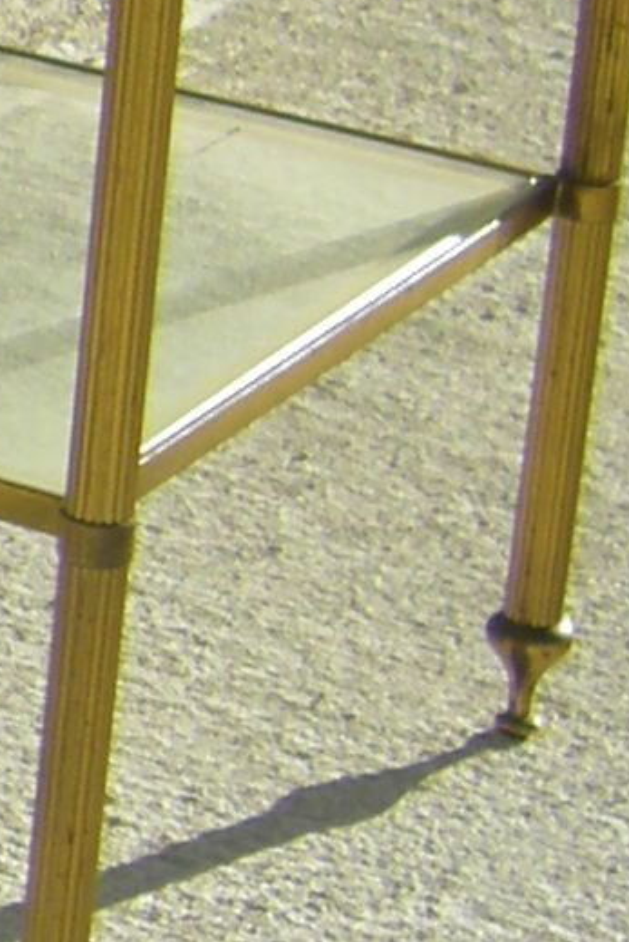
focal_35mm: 248
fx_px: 6495
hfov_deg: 5.2
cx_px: -1361
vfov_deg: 8.3
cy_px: 321
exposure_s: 1/160
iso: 64
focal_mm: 6.3
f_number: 7
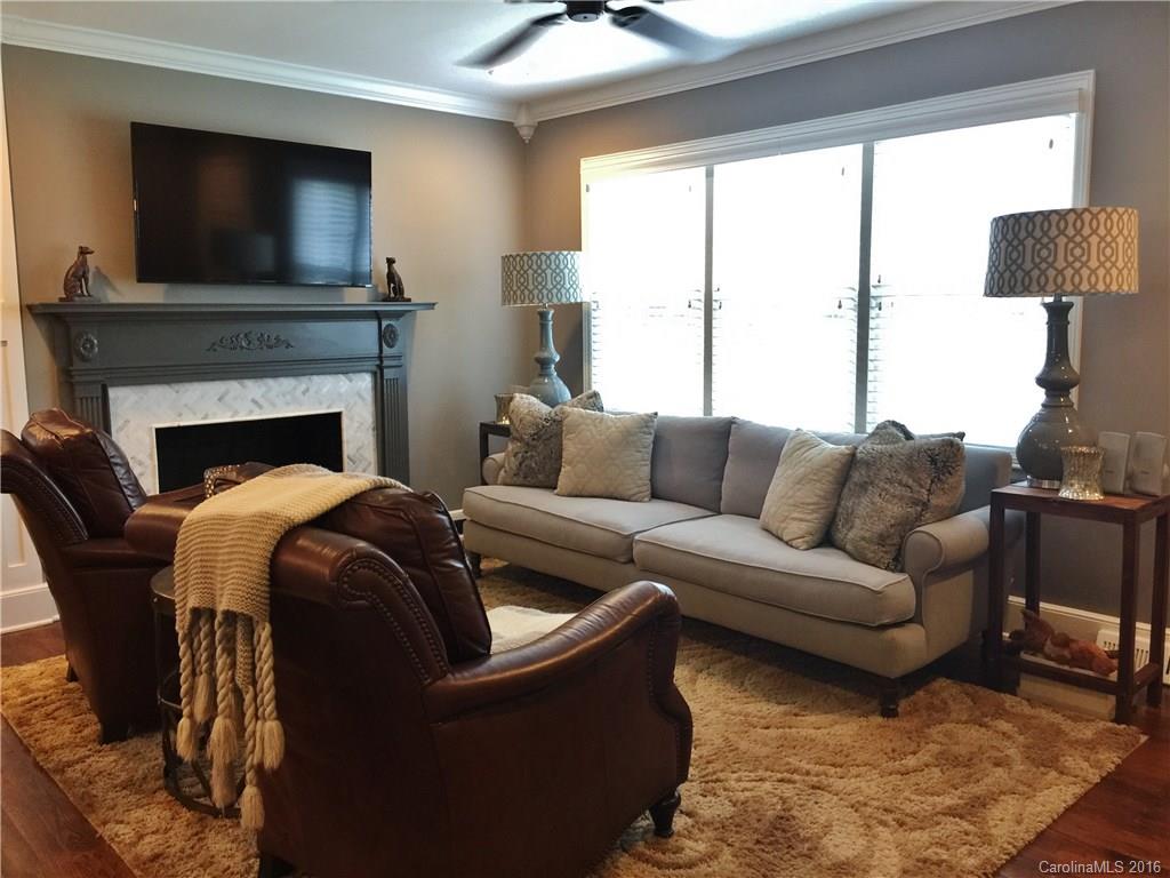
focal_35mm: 29
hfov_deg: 61.7
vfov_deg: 48.2
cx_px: 585
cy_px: 439
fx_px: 980
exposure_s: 1/15
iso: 80
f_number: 2.2
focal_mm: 4.15
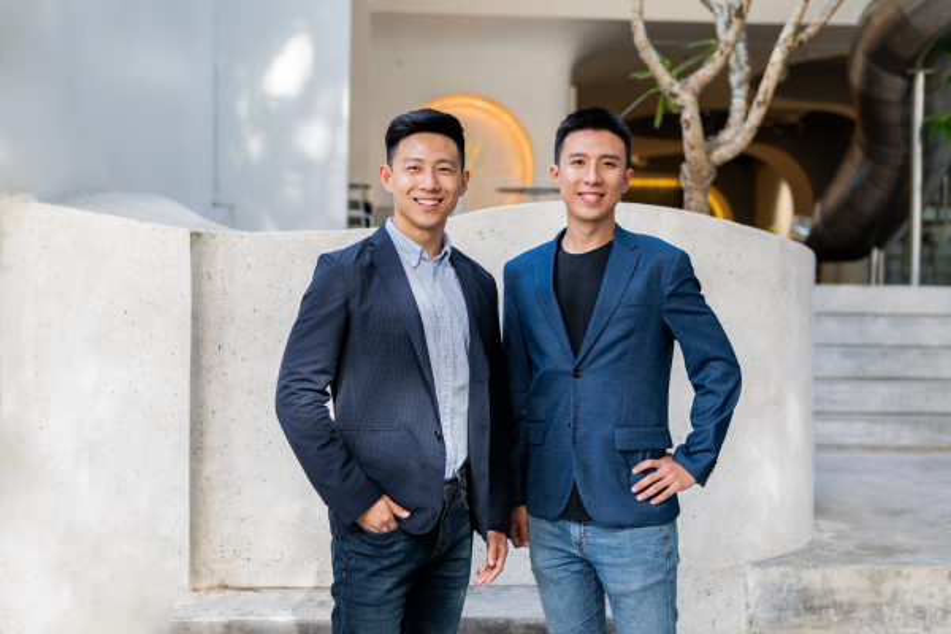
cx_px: 476
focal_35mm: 45
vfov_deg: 29.9
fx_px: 1189
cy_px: 317
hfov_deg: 43.6
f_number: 1.6
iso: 200
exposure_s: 1/320
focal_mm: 30
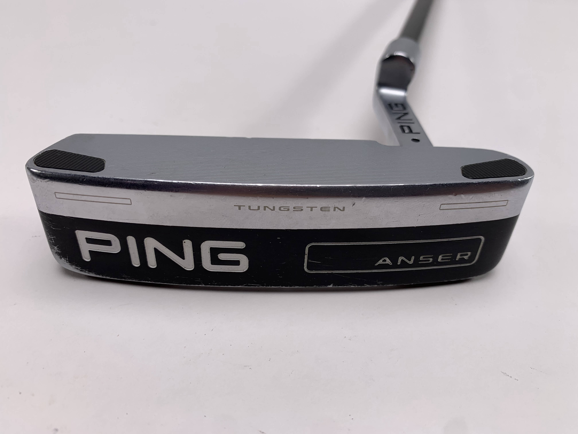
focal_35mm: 26
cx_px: 289
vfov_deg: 53.1
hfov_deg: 67.3
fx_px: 434
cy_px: 217
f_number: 1.8
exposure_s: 1/220
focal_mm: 4.25
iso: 25
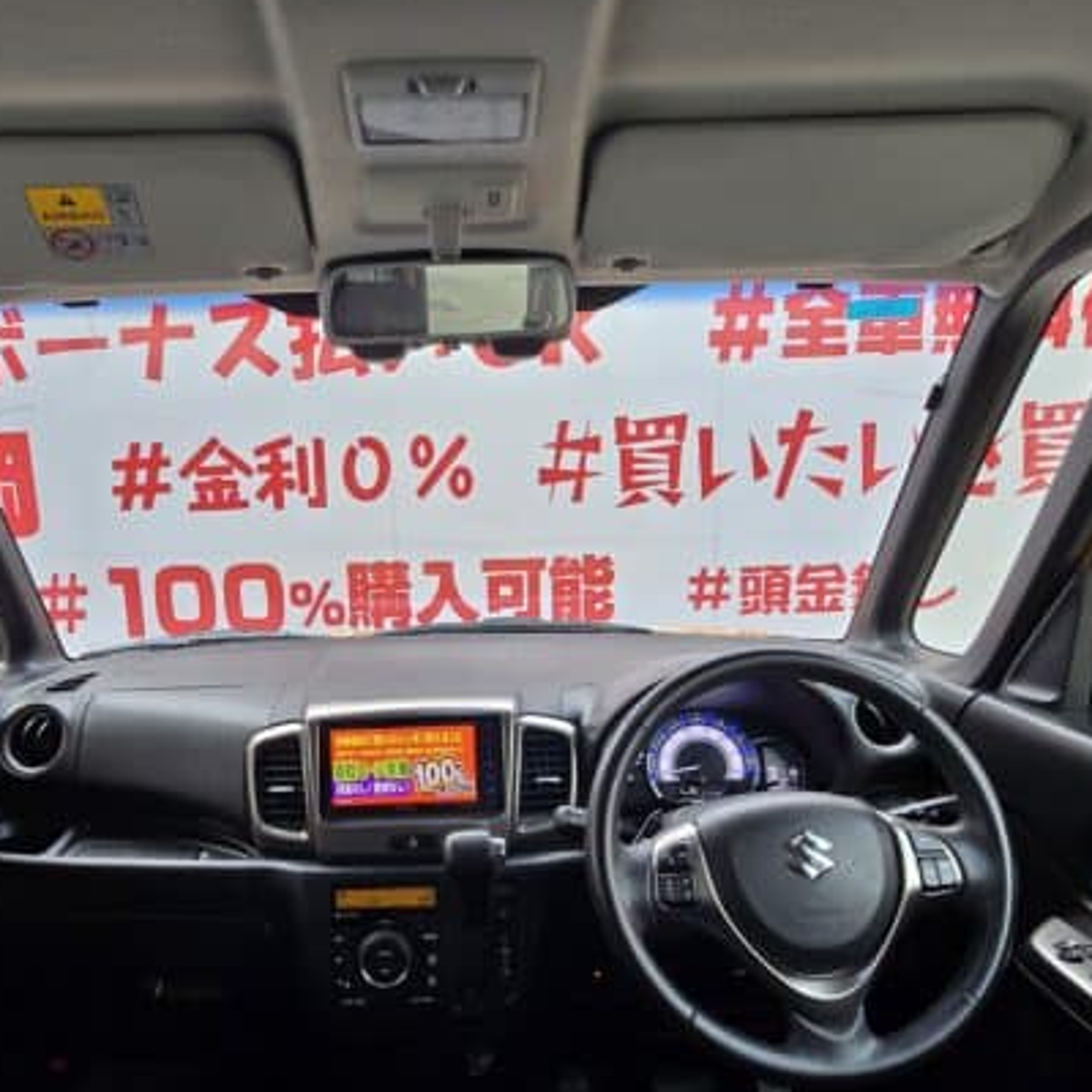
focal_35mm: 23
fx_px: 821
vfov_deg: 66.7
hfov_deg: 66.9
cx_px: 461
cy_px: 650
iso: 80
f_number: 2.2
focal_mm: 2.2
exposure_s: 1/50
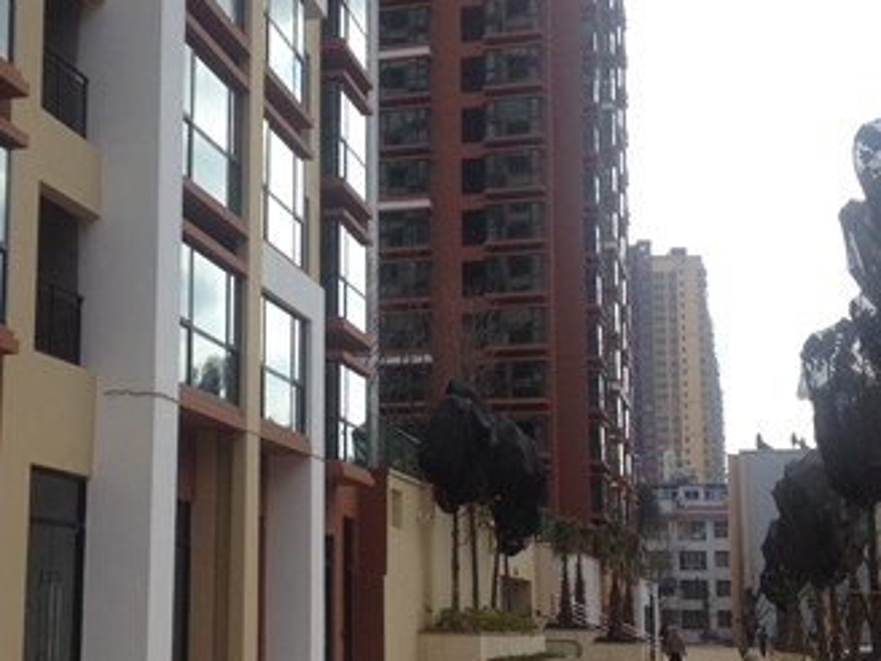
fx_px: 1629
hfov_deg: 30.0
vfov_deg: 22.9
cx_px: 290
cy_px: 379
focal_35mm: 64
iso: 50
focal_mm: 4.28
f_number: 2.4
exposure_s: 1/1042
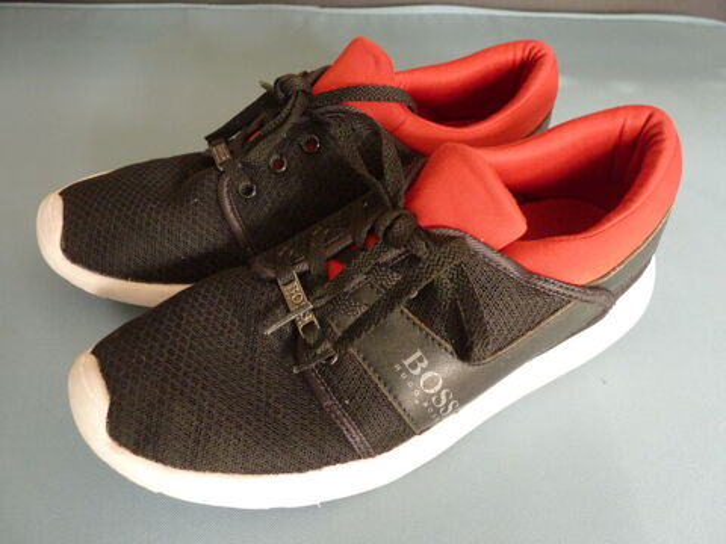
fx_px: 608
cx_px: 363
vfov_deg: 48.2
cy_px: 272
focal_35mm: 29
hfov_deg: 61.7
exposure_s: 1/25
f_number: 2.8
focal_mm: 5.1
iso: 400
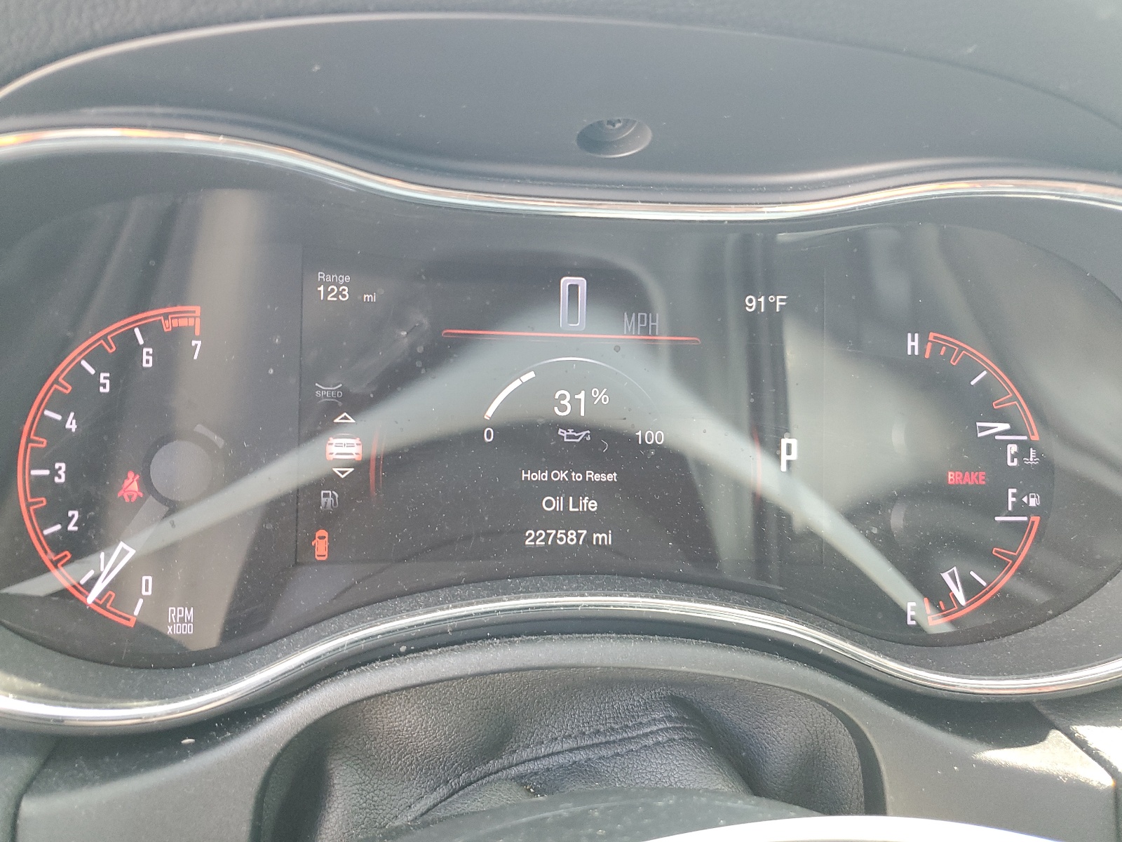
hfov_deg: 67.3
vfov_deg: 53.1
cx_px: 561
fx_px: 843
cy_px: 421
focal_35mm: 26
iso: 115
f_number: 1.5
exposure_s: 1/60.2
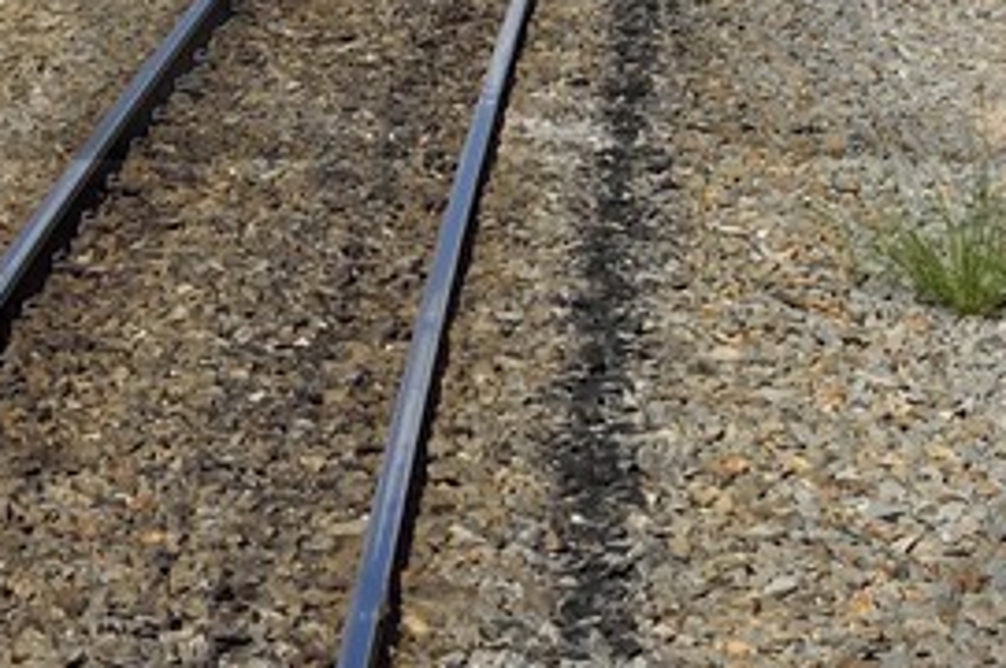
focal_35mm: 201
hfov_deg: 10.2
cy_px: -442
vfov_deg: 6.7
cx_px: -11
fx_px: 5610
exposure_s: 1/640
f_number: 11
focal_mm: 34
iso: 200
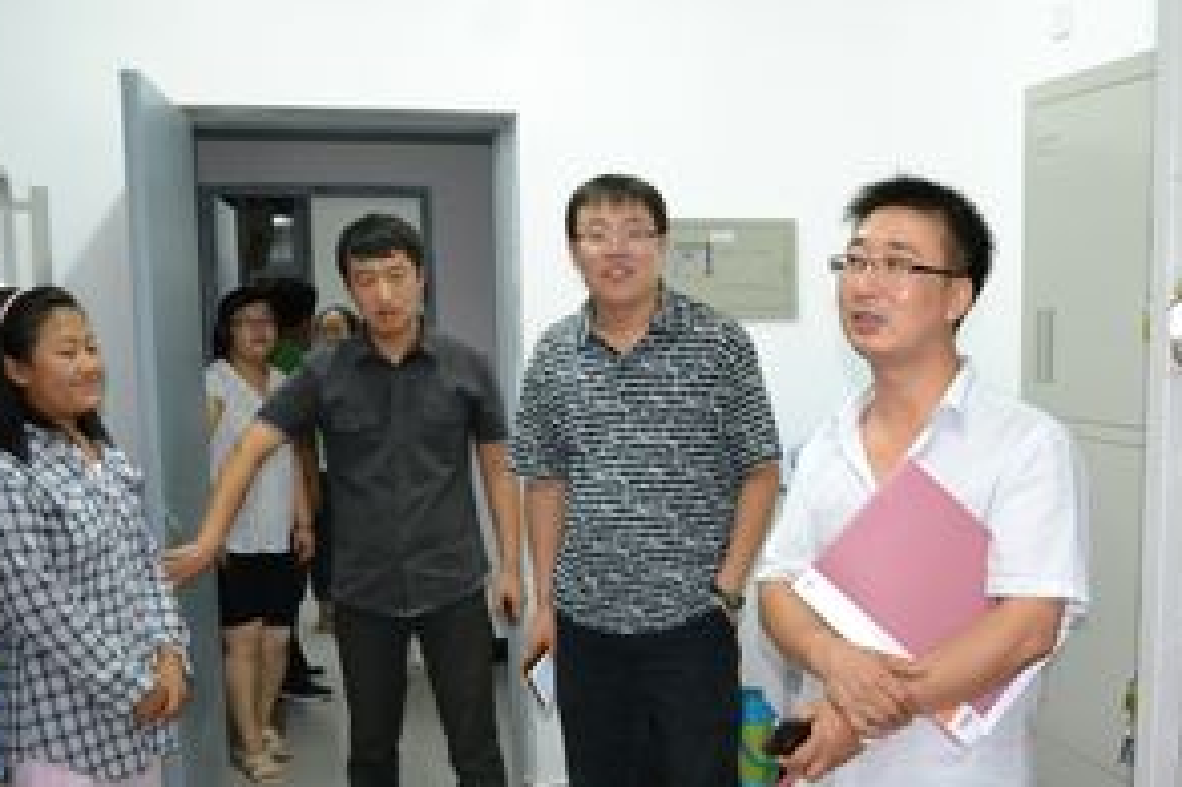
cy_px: 492
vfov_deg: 31.0
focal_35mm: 43
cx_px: 787
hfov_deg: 44.8
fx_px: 1411
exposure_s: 1/60
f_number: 3.8
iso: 2200
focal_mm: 20
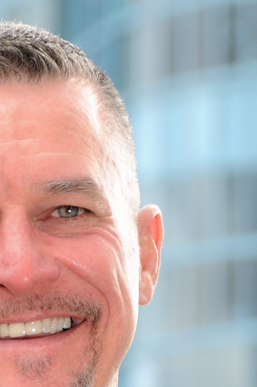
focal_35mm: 420
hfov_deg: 3.3
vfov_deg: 4.9
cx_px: -40
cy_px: 411
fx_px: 4514
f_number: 5.3
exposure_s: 1/160
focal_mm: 95
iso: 200
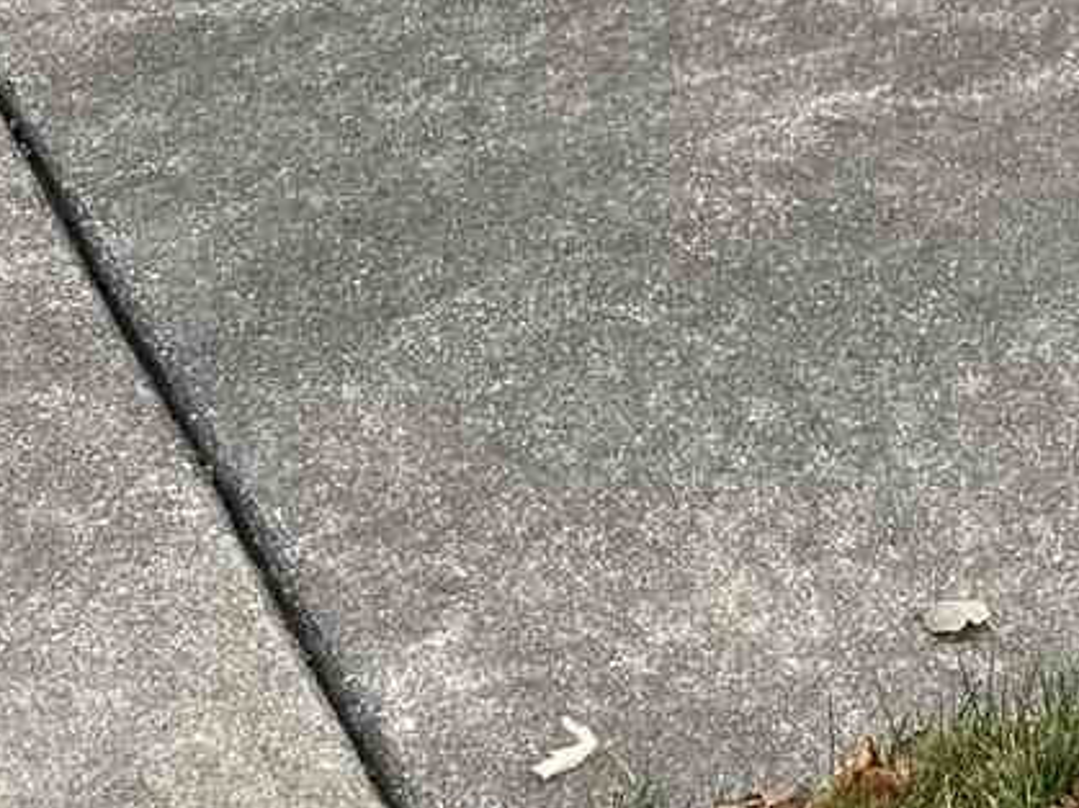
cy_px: -1984
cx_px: 1535
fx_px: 5484
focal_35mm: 176
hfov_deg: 10.9
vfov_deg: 7.1
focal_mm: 6.76
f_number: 1.78
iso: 100
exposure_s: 1/1292
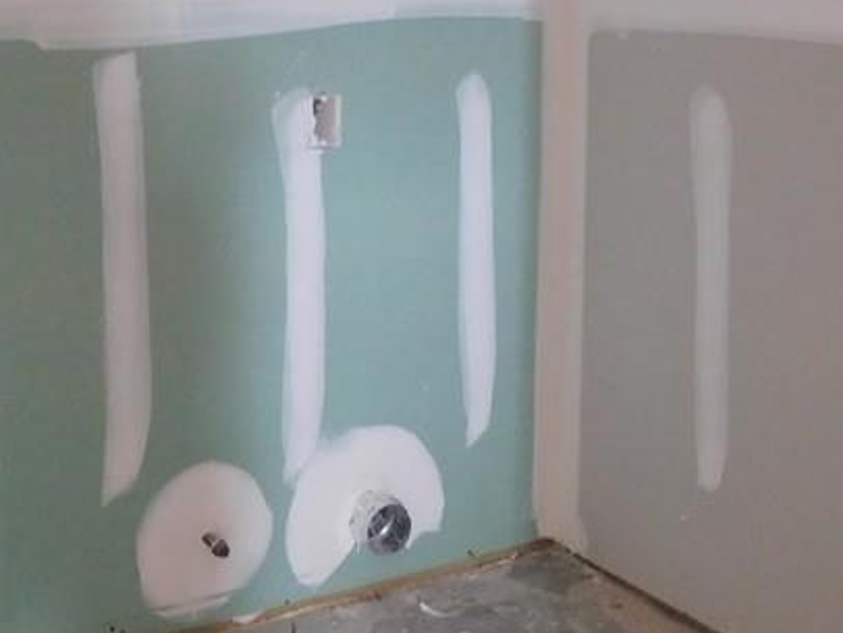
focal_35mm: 58
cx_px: 183
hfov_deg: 32.4
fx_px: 1413
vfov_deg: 24.6
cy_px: 75
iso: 400
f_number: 3
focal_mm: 4
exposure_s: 1/13
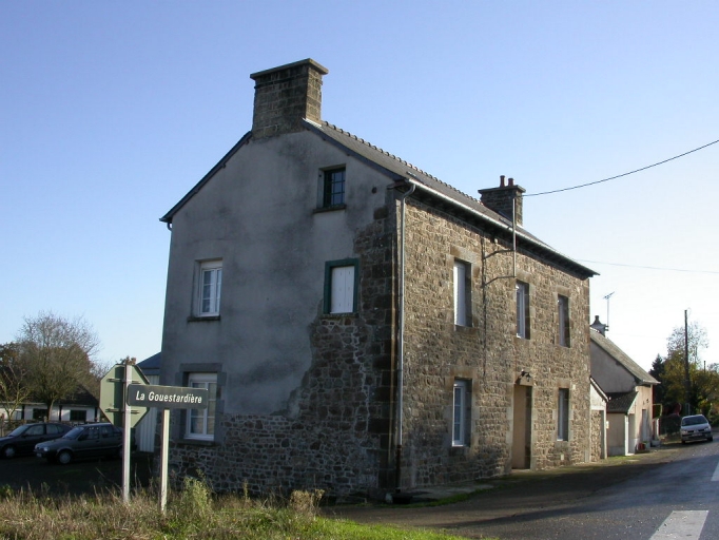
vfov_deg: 37.7
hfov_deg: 49.0
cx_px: 360
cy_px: 270
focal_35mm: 38
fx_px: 790
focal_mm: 8
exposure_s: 1/272
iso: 100
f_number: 6.7
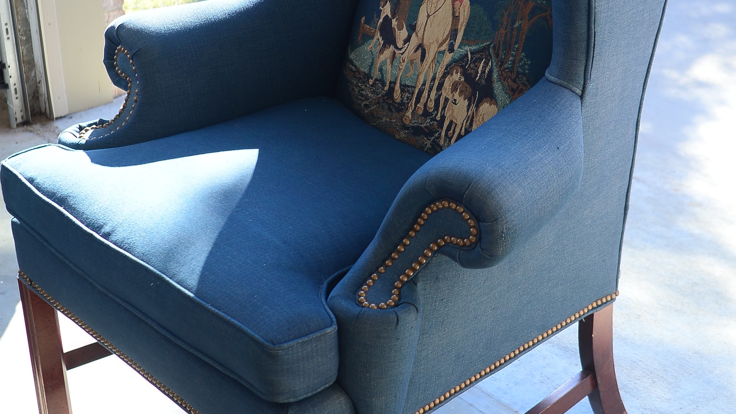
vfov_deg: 18.2
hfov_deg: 31.9
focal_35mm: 66
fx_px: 1288
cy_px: 134
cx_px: 368
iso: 250
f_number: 5
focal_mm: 42
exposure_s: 1/200
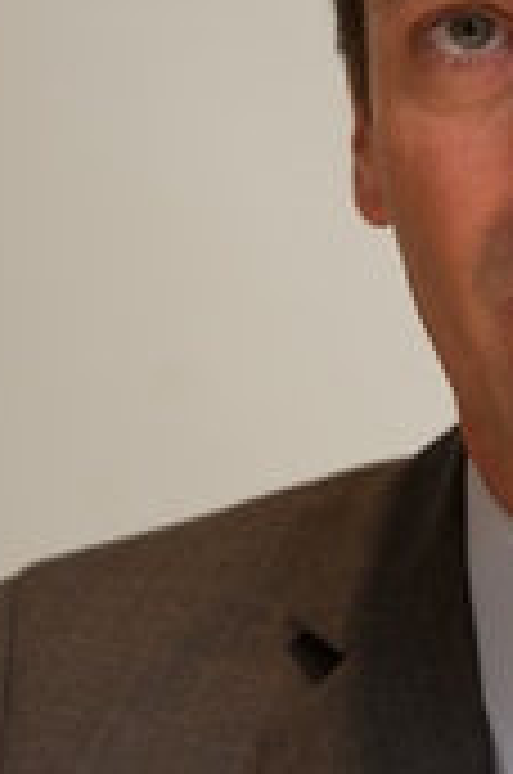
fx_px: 8477
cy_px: 351
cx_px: 567
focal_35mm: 395
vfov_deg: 5.2
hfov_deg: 3.5
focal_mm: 170
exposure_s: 1/60
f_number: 6.3
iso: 640
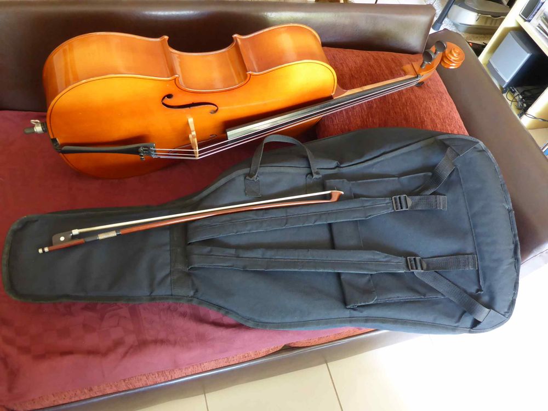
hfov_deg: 63.4
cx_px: 274
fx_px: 443
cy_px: 206
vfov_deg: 49.7
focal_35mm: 28
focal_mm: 4.9
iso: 400
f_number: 3.3
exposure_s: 1/6
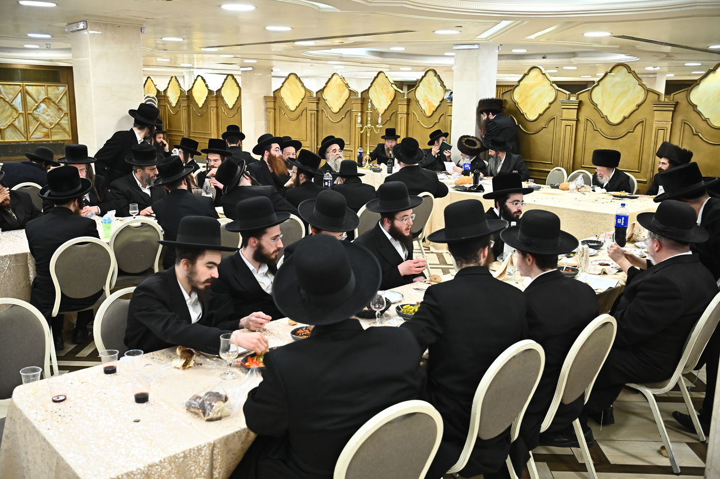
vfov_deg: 38.8
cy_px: 240
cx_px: 360
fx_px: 679
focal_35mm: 34
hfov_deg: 55.8
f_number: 4.5
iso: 3200
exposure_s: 1/160
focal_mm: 34
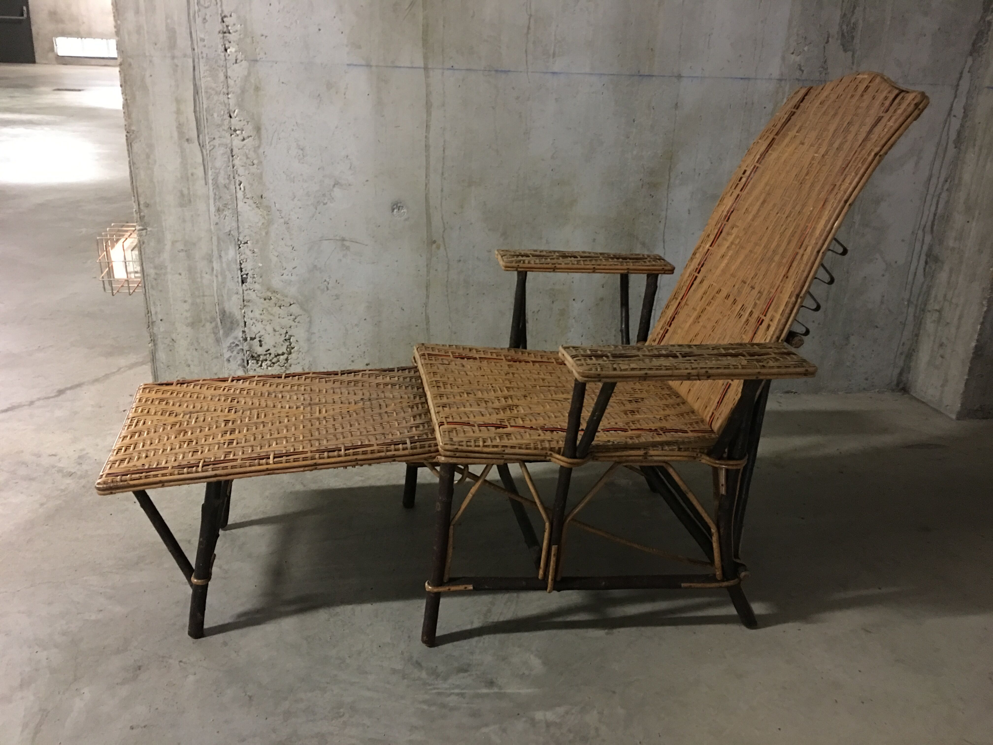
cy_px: 372
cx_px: 496
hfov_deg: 61.7
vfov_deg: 48.2
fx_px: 832
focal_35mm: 29
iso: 125
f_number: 2.2
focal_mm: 4.15
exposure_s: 1/4
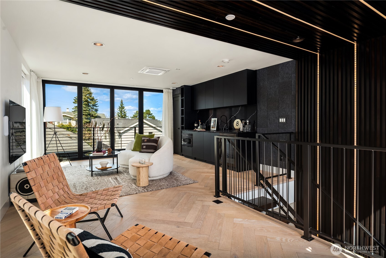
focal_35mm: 19
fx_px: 204
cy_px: 129
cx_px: 193
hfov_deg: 86.9
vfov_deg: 64.6
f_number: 7.1
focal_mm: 19
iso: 100
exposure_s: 1/30
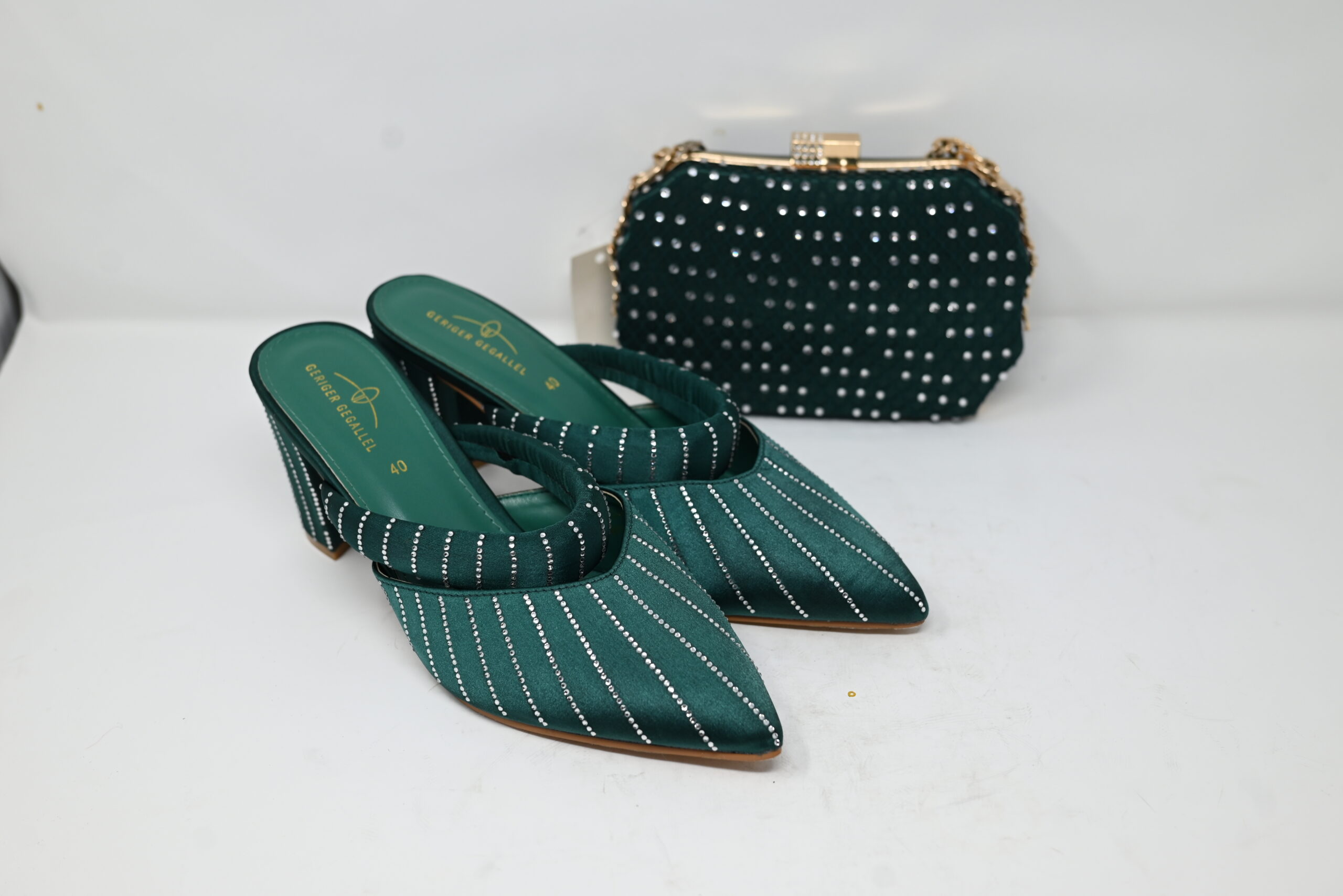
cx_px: 672
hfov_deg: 48.4
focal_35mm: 40
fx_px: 1493
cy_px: 448
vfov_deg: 33.4
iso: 400
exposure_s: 1/250
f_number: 4.5
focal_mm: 40
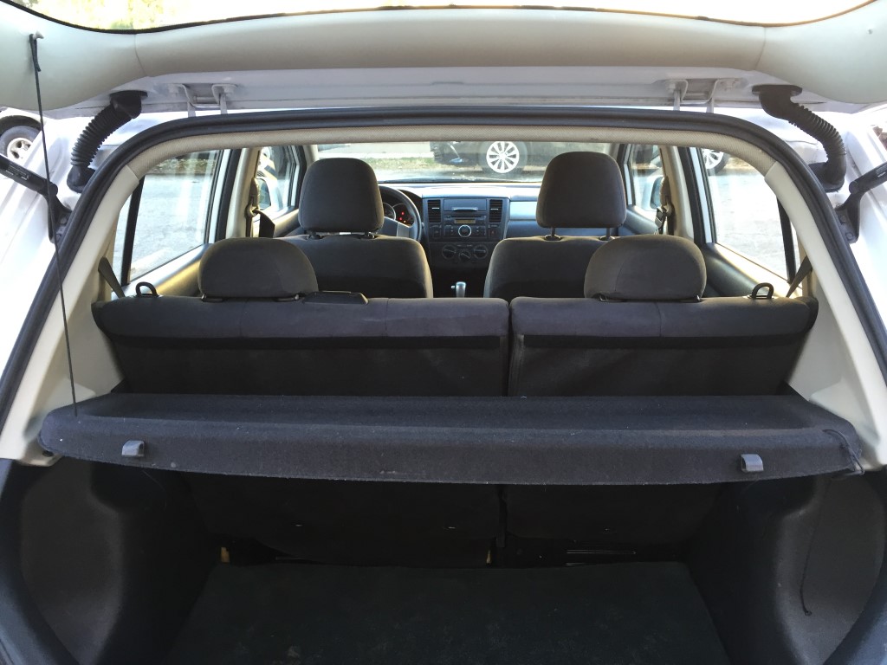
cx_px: 444
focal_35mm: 29
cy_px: 332
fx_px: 743
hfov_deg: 61.7
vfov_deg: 48.2
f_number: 2.2
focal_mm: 4.15
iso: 32
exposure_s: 1/30
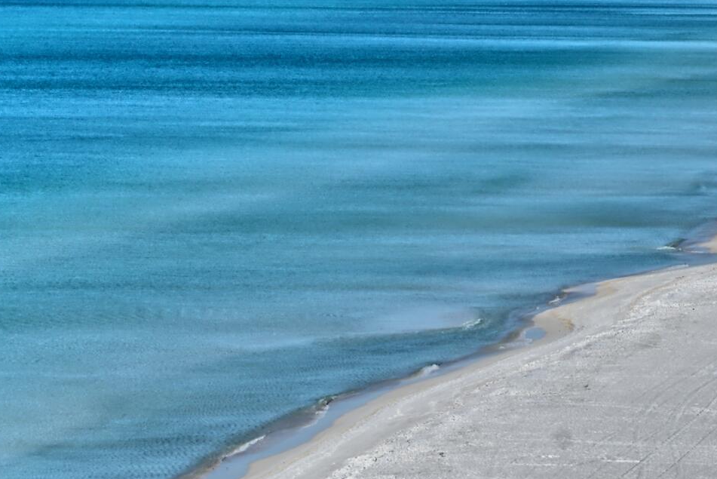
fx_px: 6974
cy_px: -37
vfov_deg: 3.9
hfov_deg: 5.9
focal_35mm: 350
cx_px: 881
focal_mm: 111
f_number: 11
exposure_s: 1/350
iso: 100
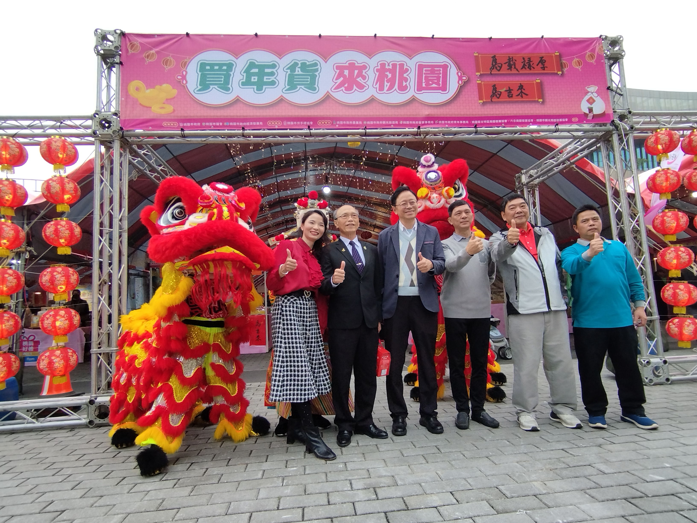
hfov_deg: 94.5
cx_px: 348
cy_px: 262
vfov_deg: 78.1
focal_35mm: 16
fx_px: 322
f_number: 2.2
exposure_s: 1/315
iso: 50
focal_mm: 1.65
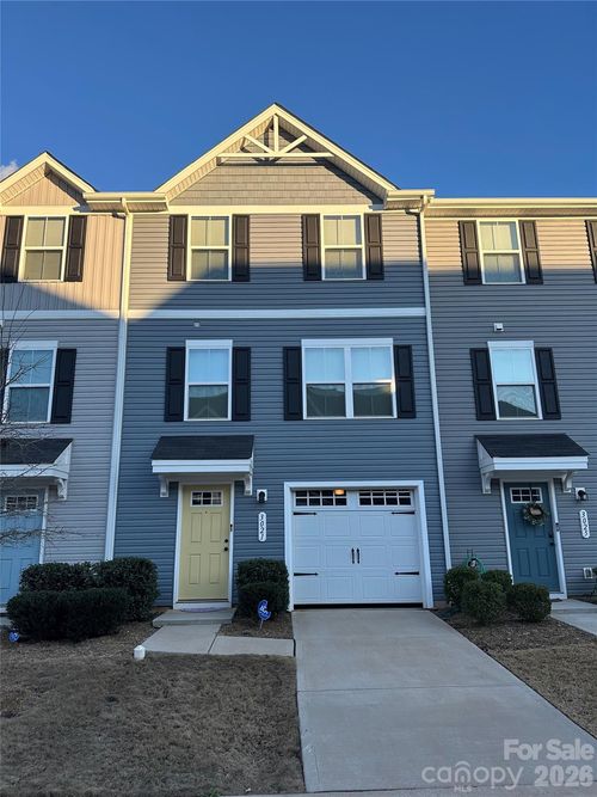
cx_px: 298
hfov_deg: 56.8
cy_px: 398
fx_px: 552
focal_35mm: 24
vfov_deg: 71.6
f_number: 1.78
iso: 80
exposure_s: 1/943
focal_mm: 6.86
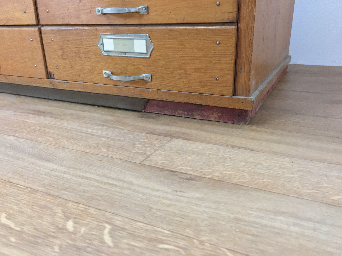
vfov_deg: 48.2
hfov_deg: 61.7
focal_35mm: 29
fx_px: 287
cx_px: 171
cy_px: 128
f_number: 2.2
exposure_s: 1/33
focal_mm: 4.15
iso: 125
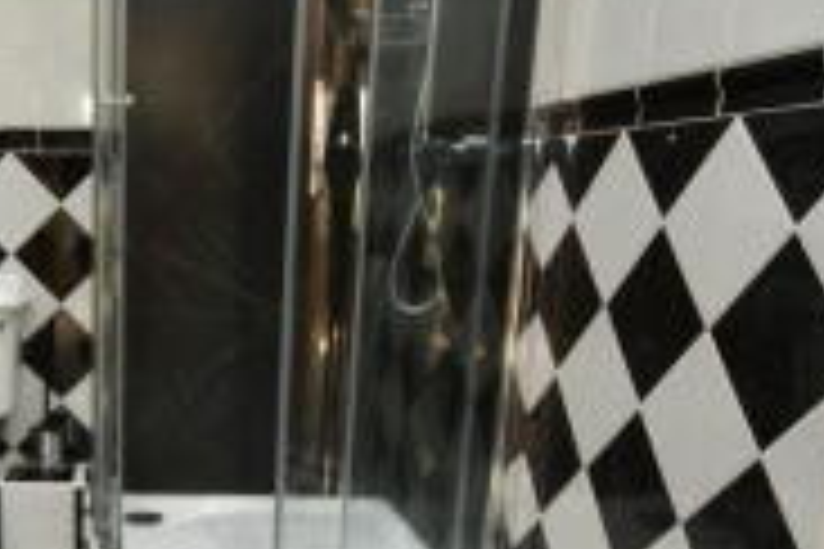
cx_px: 117
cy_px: 434
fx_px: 893
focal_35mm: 39
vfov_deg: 33.3
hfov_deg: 45.9
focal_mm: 10
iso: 320
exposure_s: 1/60
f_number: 4
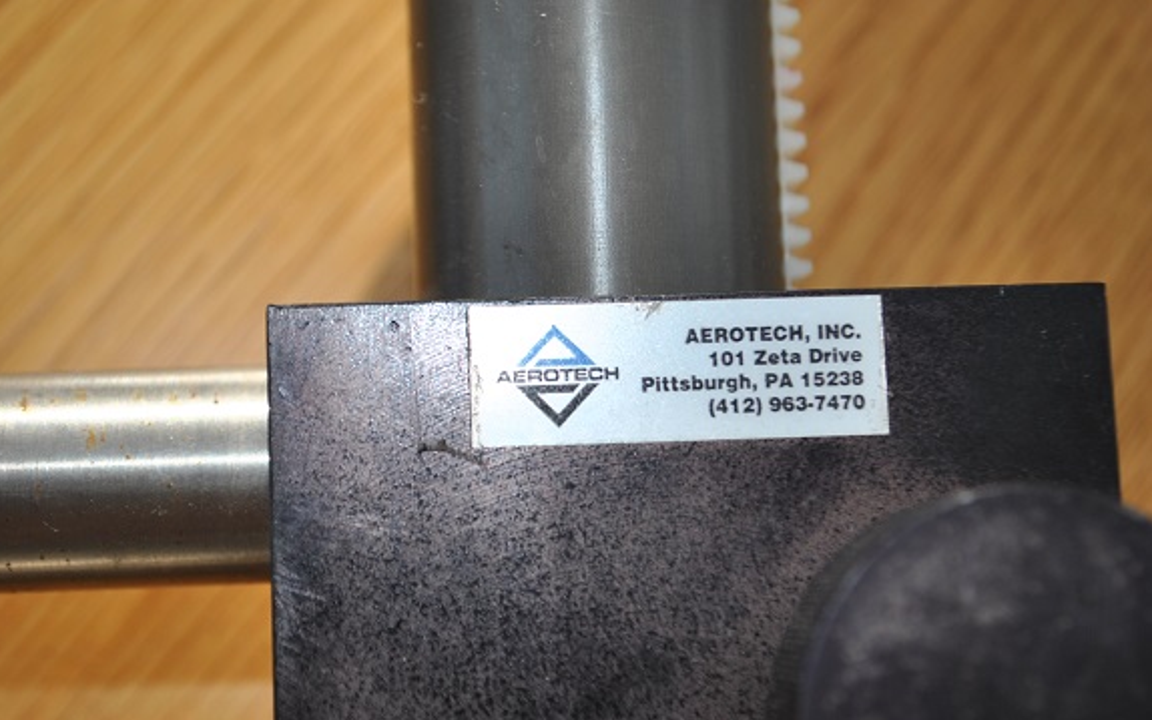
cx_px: 573
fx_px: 1947
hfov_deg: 33.0
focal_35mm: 62
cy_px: 374
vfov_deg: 21.0
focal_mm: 40
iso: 100
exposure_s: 1/125
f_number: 5.3
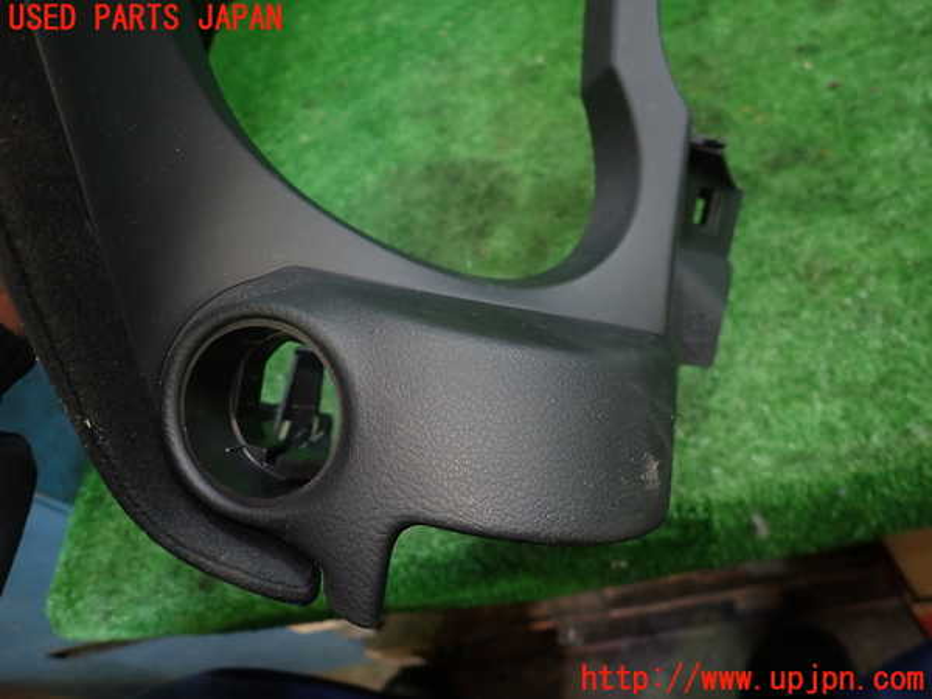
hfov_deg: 69.4
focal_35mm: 25
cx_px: 466
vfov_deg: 54.9
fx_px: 673
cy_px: 350
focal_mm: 4.5
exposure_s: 1/30
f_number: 2
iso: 200
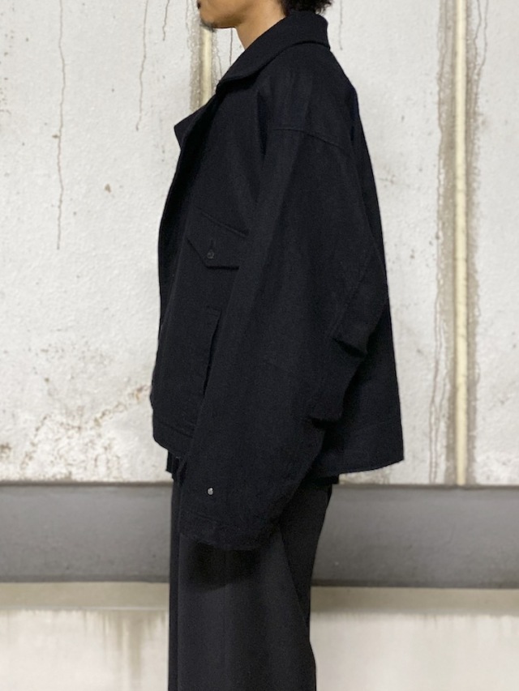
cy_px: 346
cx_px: 260
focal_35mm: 26
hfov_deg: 53.1
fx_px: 520
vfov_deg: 67.3
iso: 640
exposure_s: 1/30
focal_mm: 4.25
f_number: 1.8
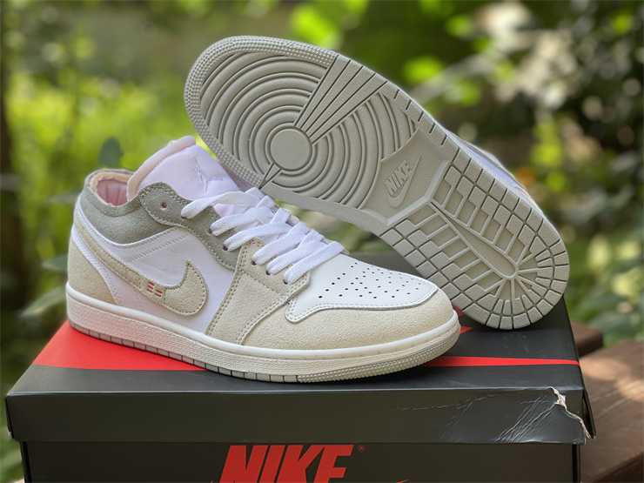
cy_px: 242
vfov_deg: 22.9
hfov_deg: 30.3
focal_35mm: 64
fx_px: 1191
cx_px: 322
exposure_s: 1/121
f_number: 2.2
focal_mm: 7.5
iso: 40
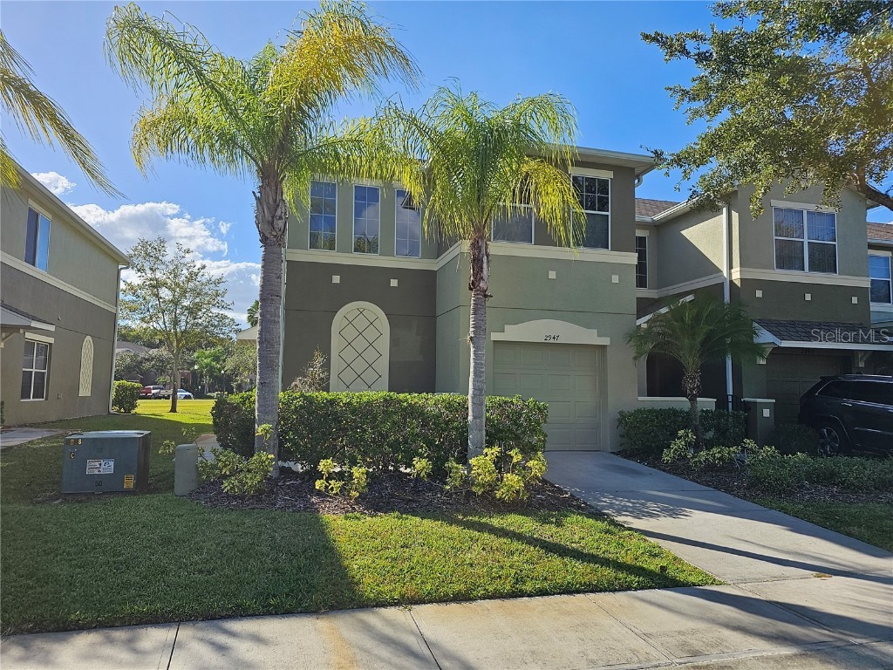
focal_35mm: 23
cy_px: 335
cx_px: 446
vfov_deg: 58.9
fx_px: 593
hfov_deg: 73.9
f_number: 1.7
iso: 20
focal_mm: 6.3
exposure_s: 1/1087
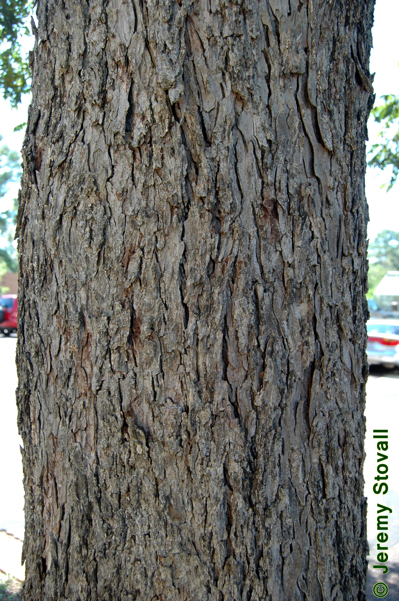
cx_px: 200
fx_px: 500
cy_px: 300
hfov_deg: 43.5
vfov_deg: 62.0
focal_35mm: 30
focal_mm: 20
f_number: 5.6
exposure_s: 1/125
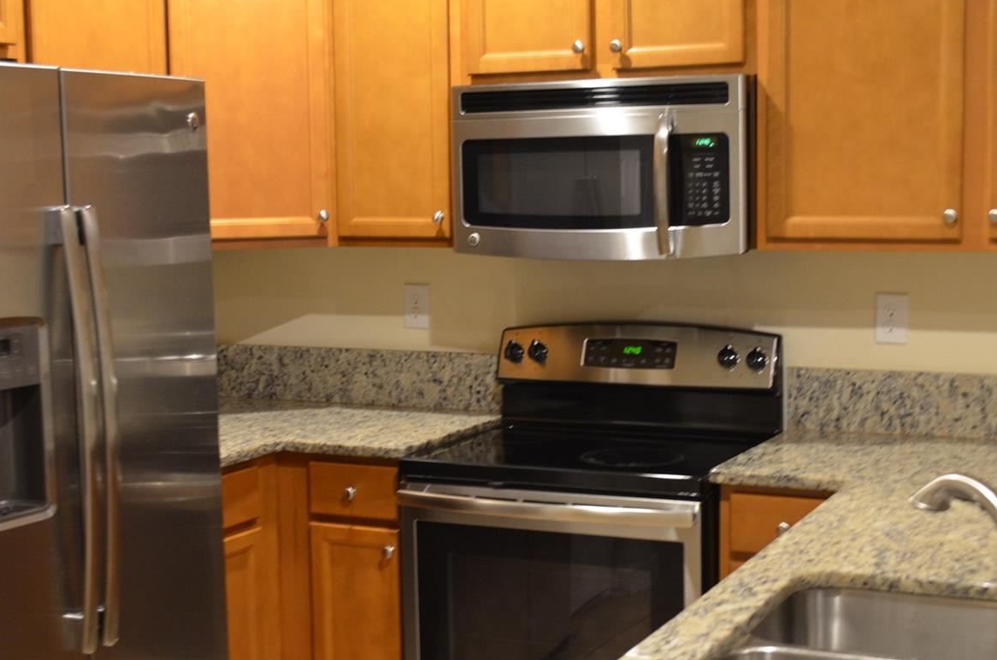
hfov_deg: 33.6
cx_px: 445
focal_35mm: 60
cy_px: 359
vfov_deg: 22.6
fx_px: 1649
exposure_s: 1/8
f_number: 5.6
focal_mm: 29
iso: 800
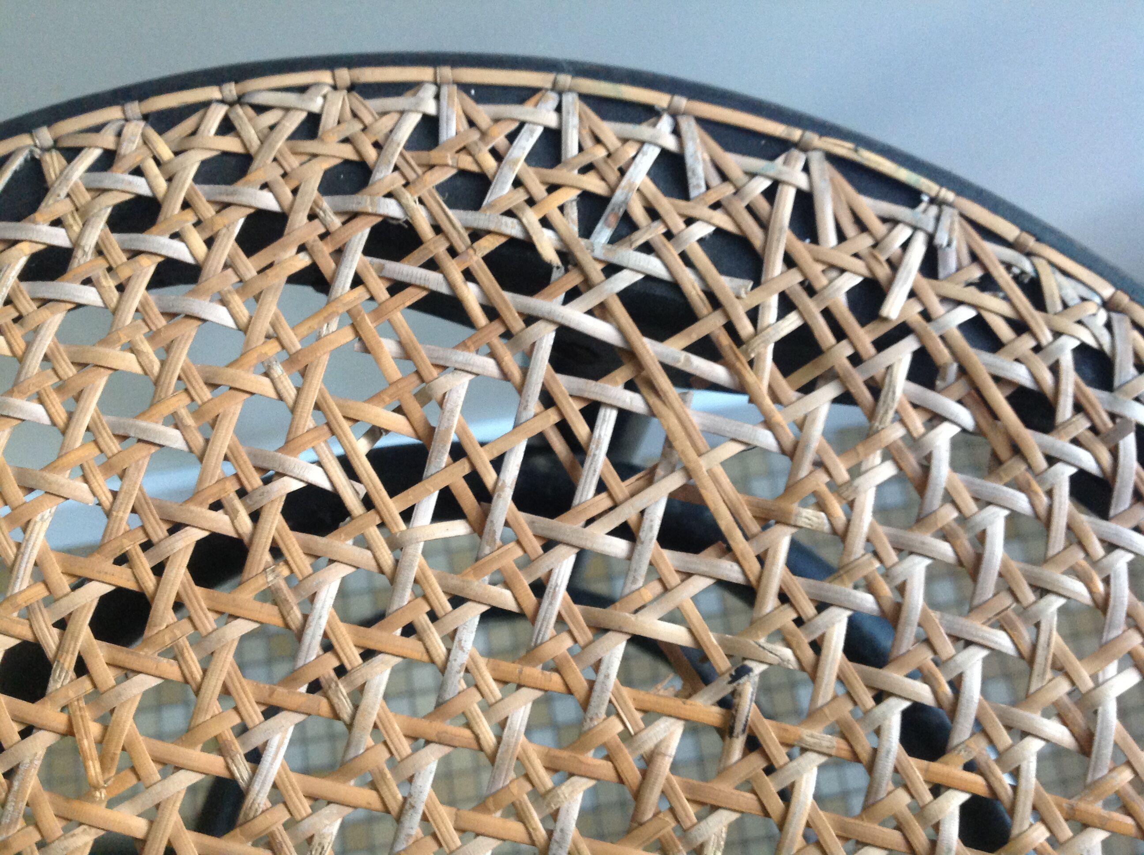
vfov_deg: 40.6
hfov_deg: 52.7
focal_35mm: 35
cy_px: 428
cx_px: 572
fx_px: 1155
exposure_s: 1/15
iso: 250
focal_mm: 4.28
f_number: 2.4
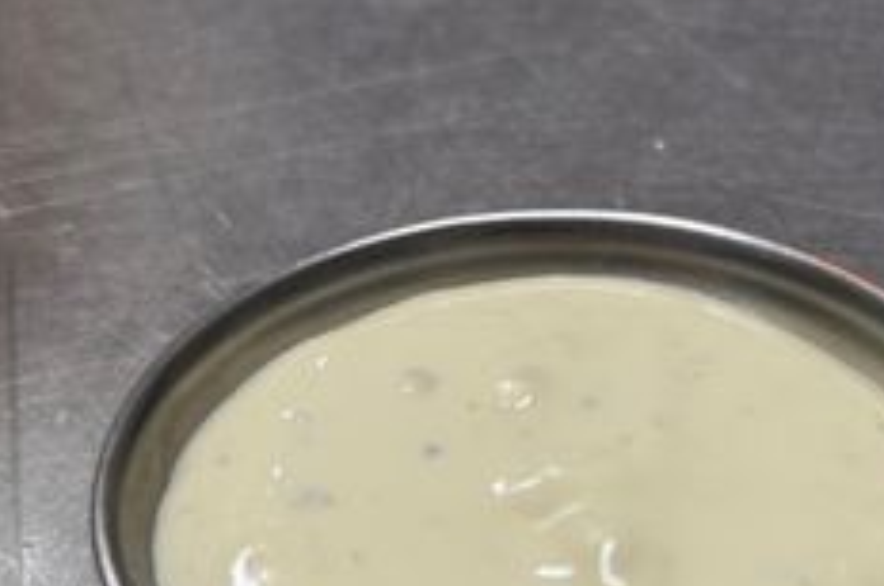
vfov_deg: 14.5
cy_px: 626
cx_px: 572
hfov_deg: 22.1
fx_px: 2256
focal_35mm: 92
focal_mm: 6.76
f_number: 1.78
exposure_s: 1/100
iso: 64
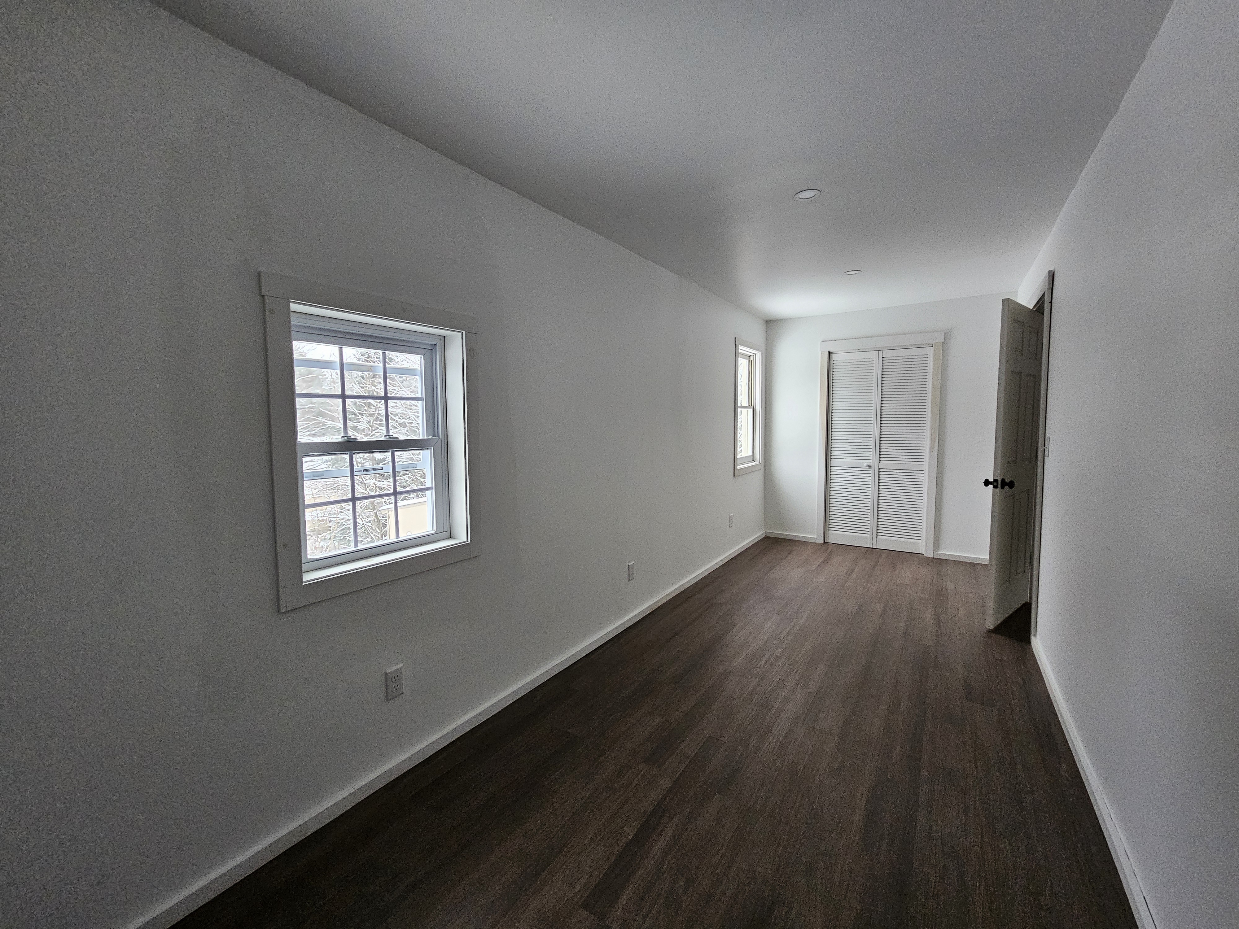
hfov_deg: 106.2
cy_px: 464
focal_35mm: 13
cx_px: 620
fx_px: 465
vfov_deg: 89.9
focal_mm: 2.2
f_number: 2.2
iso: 320
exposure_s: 1/60
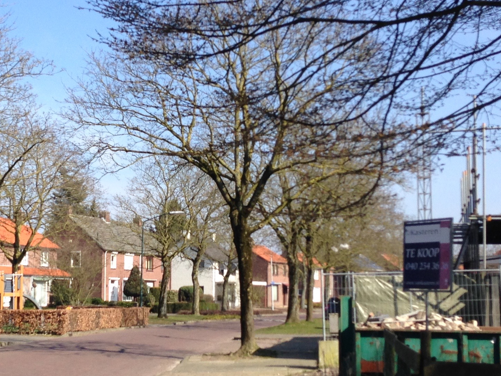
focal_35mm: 74
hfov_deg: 25.9
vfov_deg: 19.9
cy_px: 219
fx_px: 1071
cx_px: 100
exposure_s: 1/1004
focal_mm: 4.12
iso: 50
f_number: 2.4
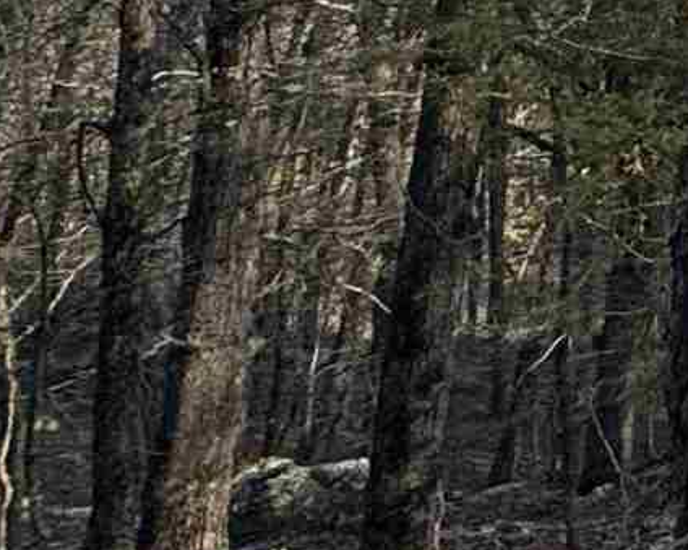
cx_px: 1981
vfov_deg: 13.6
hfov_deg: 11.8
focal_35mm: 99
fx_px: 2015
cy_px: -495
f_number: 2.2
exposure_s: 1/771
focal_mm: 2.22
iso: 40
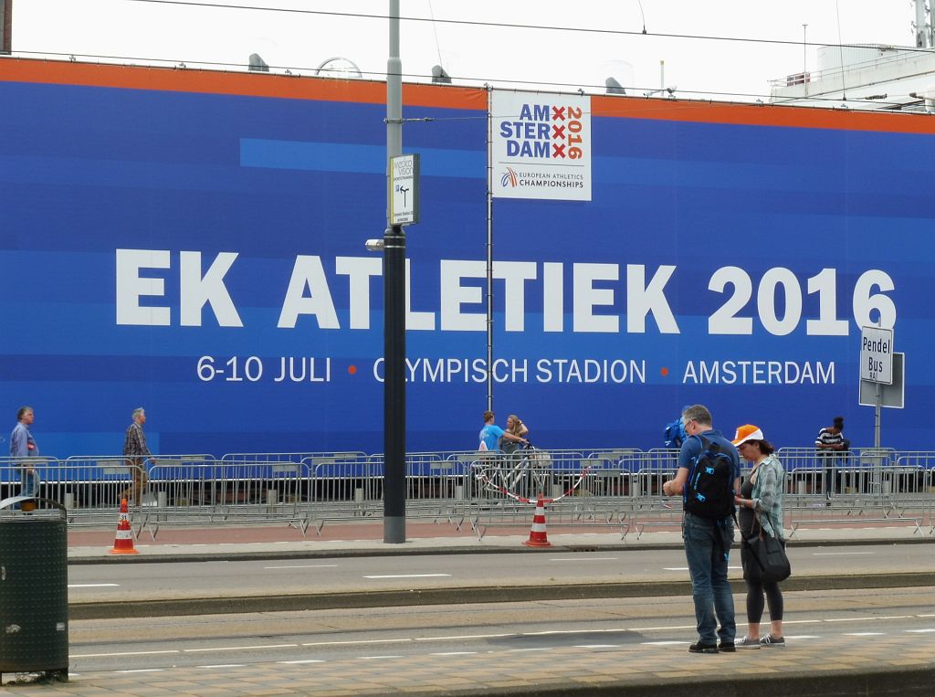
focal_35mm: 102
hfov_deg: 19.3
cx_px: 468
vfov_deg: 14.4
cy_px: 348
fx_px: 2749
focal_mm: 18.2
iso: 100
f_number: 7.1
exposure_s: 1/100
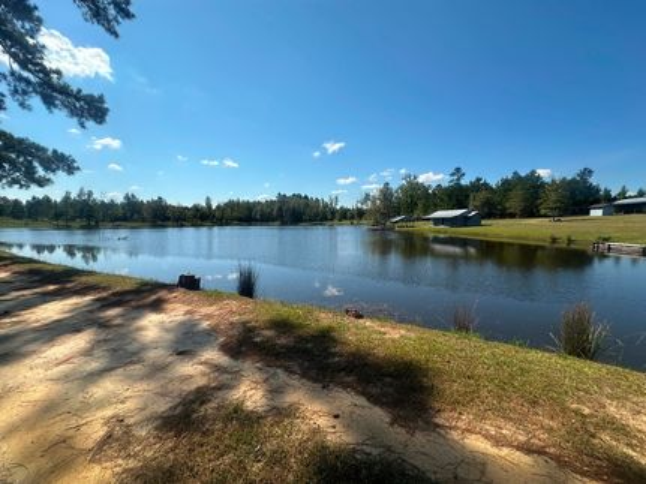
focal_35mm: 14
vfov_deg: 85.6
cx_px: 323
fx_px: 261
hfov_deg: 102.1
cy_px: 242
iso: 50
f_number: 2.2
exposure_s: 1/2882
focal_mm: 2.22
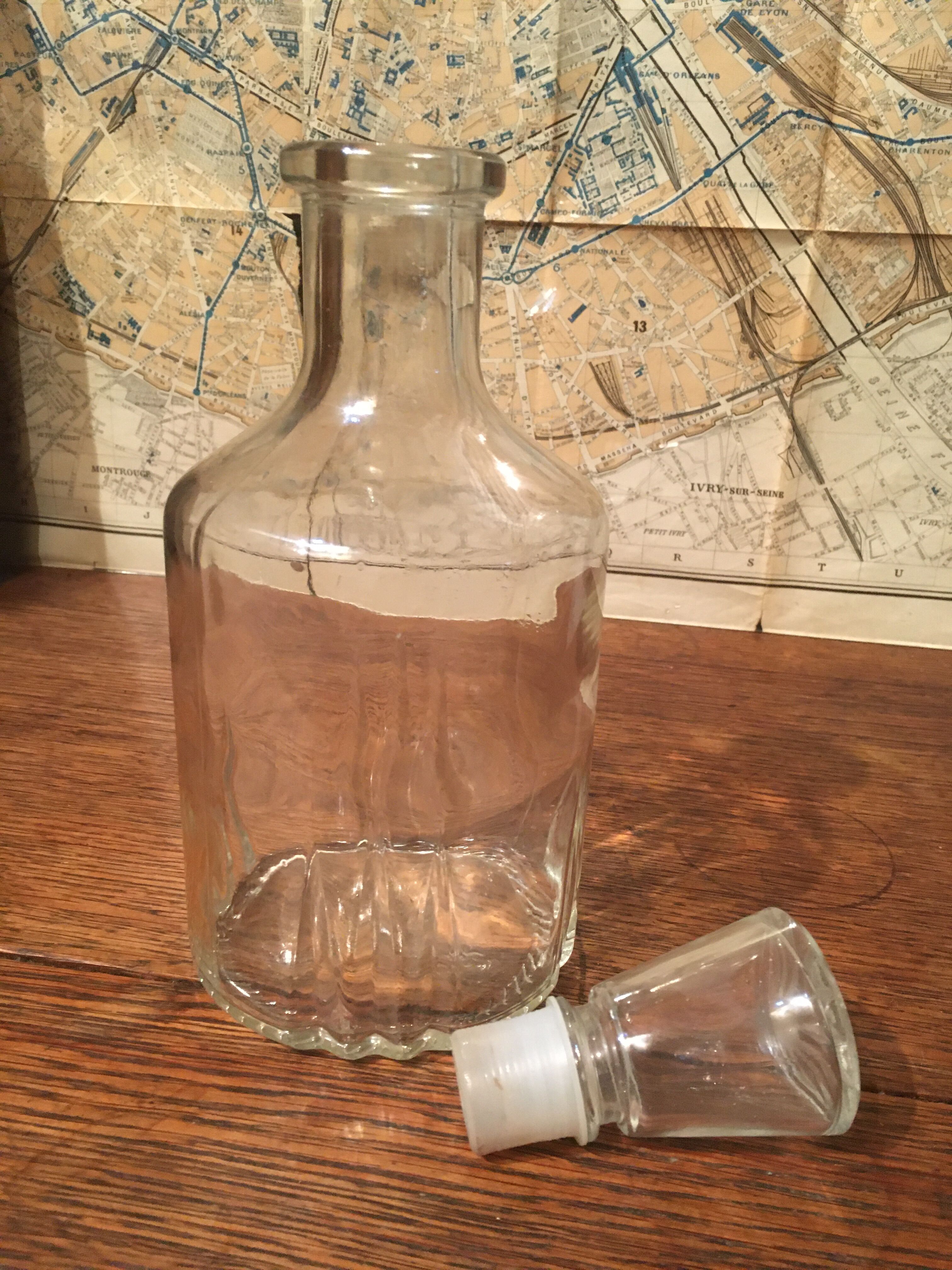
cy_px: 635
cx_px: 476
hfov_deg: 48.2
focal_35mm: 29
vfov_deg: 61.7
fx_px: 1063
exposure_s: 1/17
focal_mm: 4.15
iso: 200
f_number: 2.2
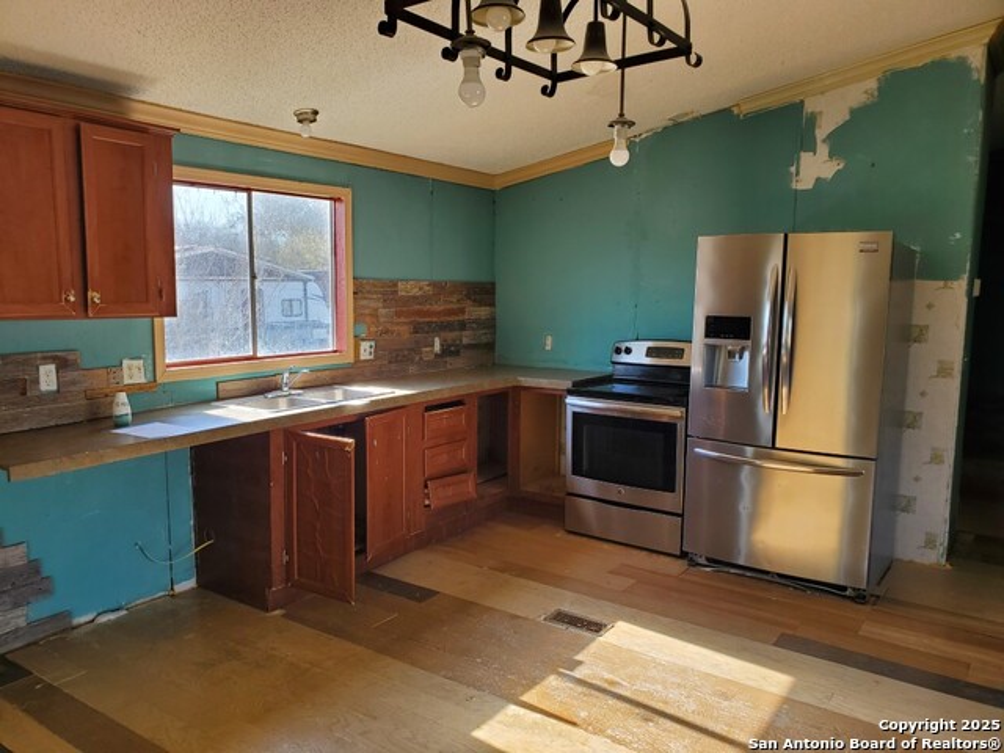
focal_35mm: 26
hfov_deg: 67.3
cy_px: 376
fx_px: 754
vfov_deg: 53.1
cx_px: 502
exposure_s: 1/100
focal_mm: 4.3
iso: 50
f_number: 2.4
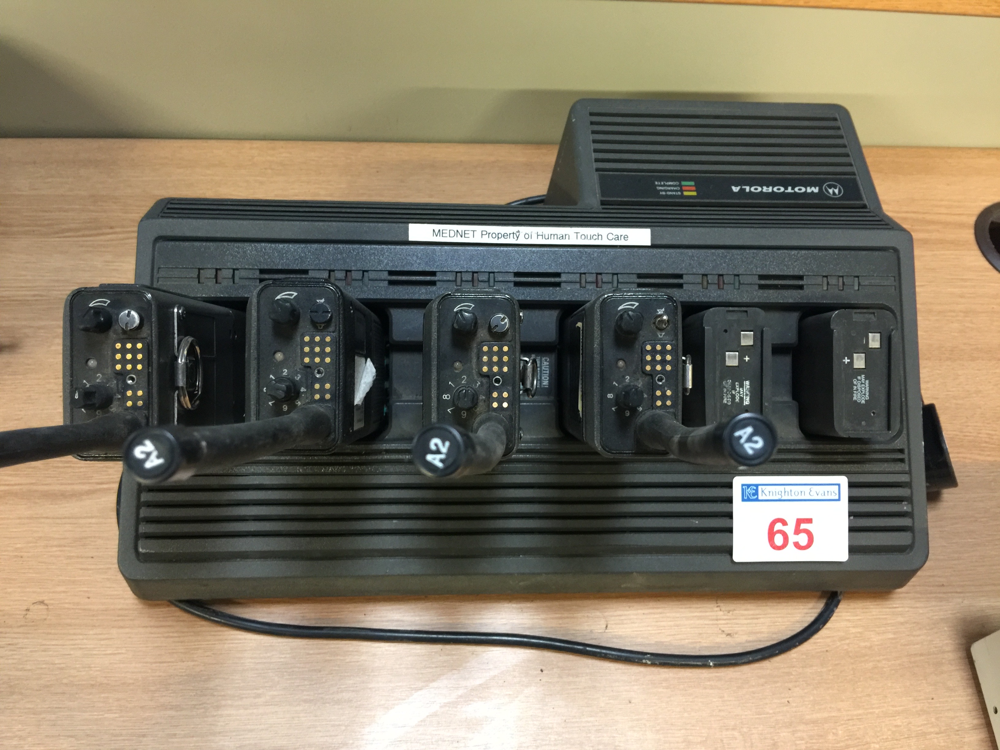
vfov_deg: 48.2
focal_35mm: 29
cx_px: 500
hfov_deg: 61.7
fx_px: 838
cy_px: 375
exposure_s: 1/8
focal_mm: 4.15
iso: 125
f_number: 2.2
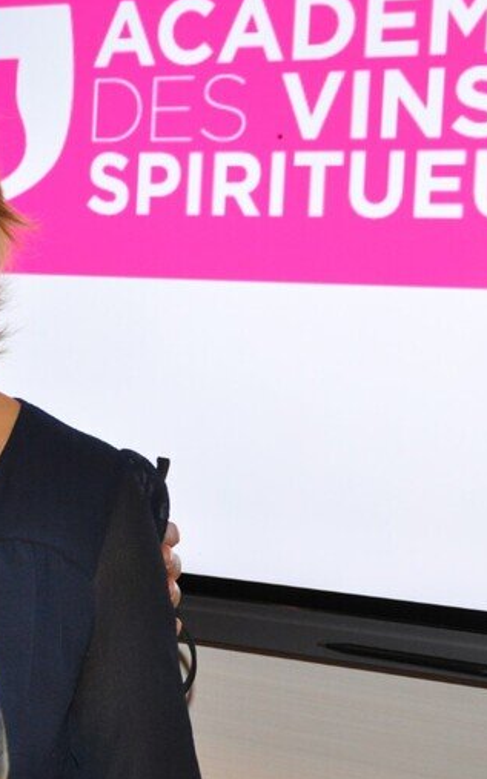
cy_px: 362
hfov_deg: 13.3
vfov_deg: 21.9
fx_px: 2017
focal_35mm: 95
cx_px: -146
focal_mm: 30
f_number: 4.2
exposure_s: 1/60
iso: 800
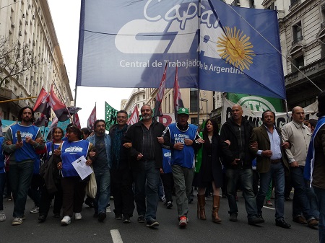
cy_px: 122
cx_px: 162
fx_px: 319
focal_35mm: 34
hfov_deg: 54.0
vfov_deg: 41.8
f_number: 3.3
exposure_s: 1/80
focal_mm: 4.7
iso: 100
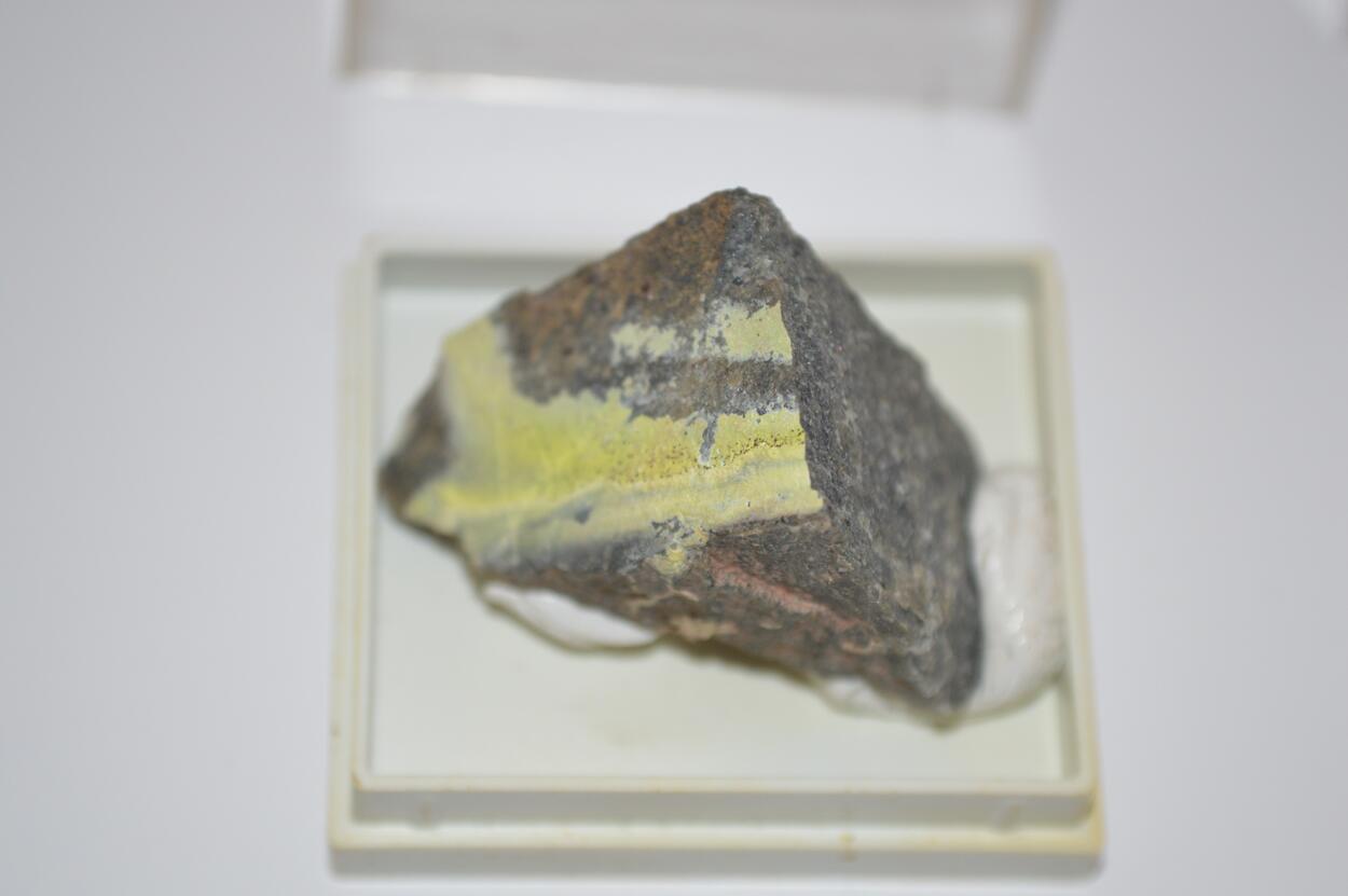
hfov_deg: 24.6
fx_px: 3086
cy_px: 448
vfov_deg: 16.5
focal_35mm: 82
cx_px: 674
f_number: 5.6
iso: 640
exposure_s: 1/60
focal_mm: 55
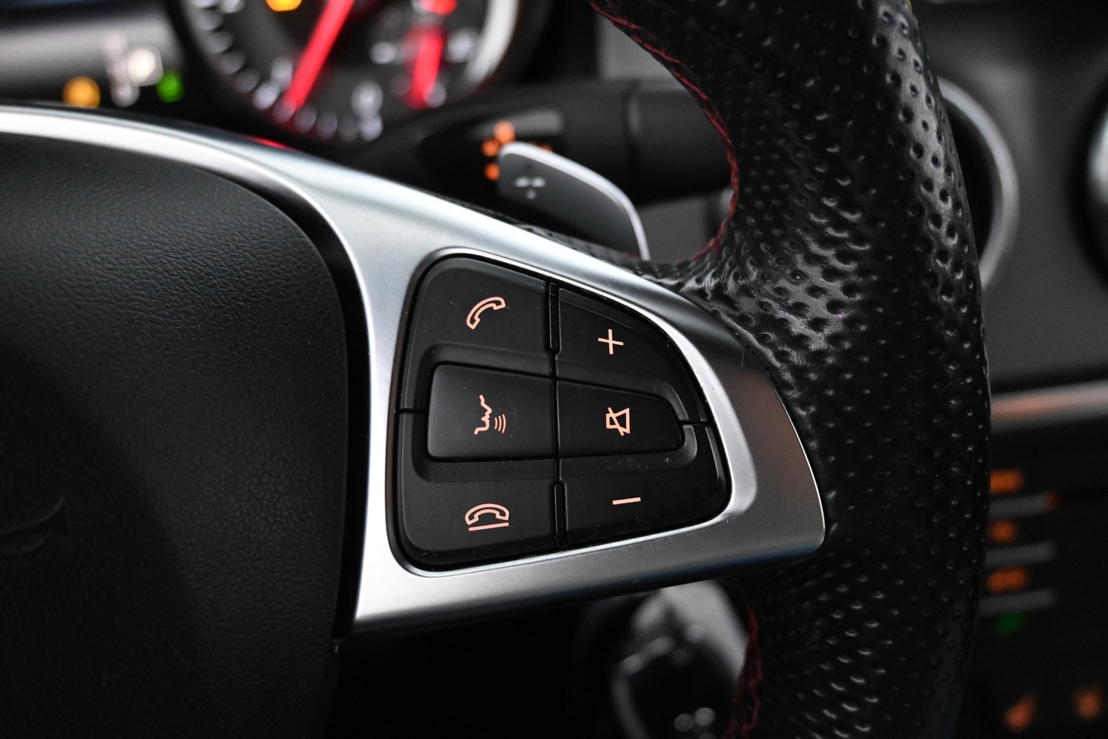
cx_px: 554
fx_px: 1062
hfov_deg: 55.1
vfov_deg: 38.4
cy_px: 370
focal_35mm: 34
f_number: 4.2
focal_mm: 23
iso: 5600
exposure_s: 1/40
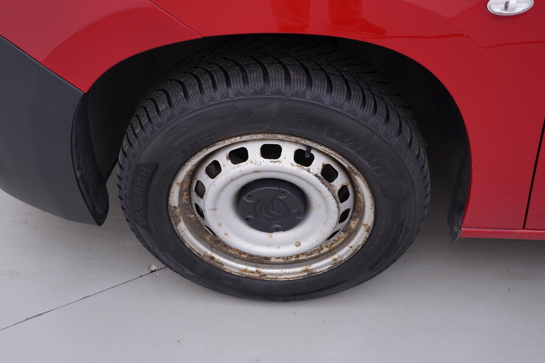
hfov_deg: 53.1
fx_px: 545
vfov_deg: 36.9
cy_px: 182
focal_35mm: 36
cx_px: 272
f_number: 3.2
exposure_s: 1/50
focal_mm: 24
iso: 125
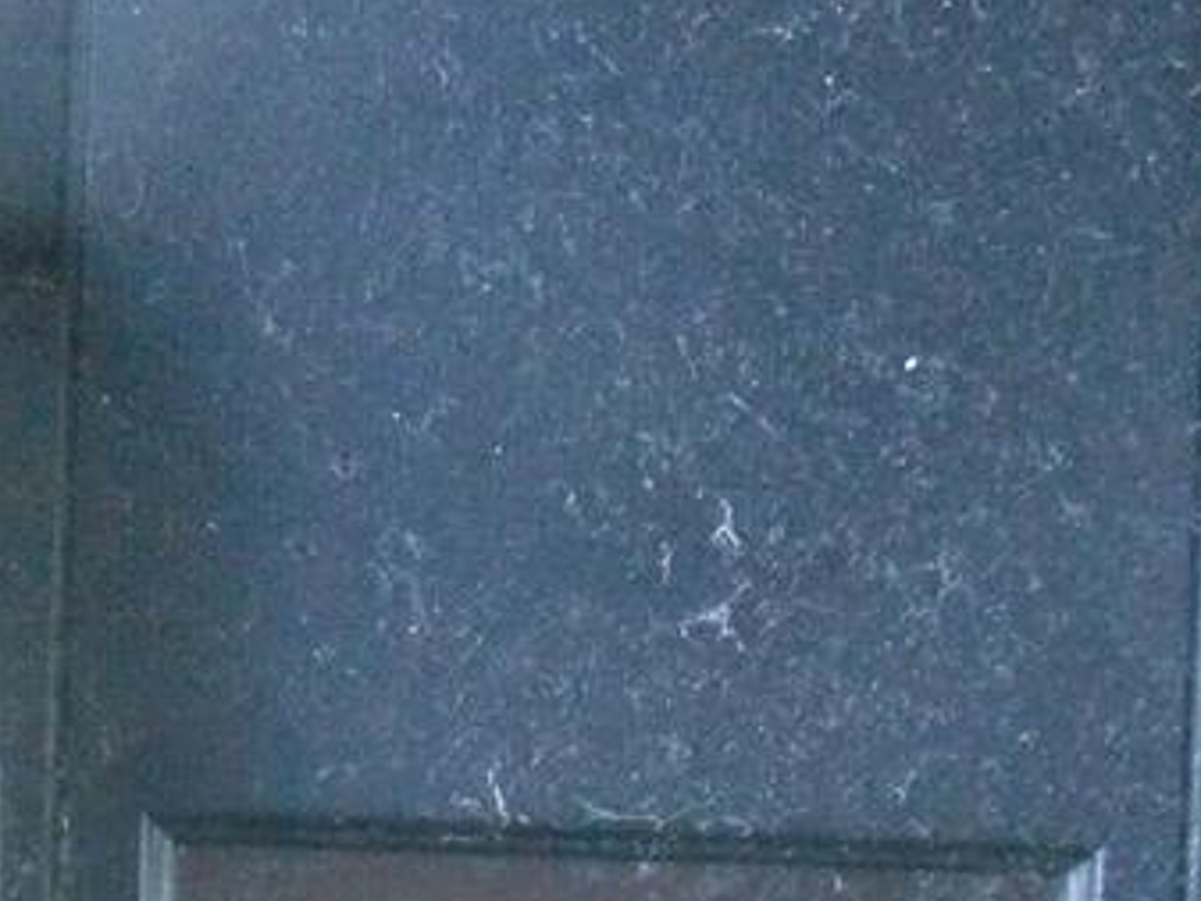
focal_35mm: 133
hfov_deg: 14.8
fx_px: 4616
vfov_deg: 11.0
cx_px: 506
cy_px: 1068
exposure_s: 1/22
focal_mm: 6.3
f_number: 3.5
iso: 800
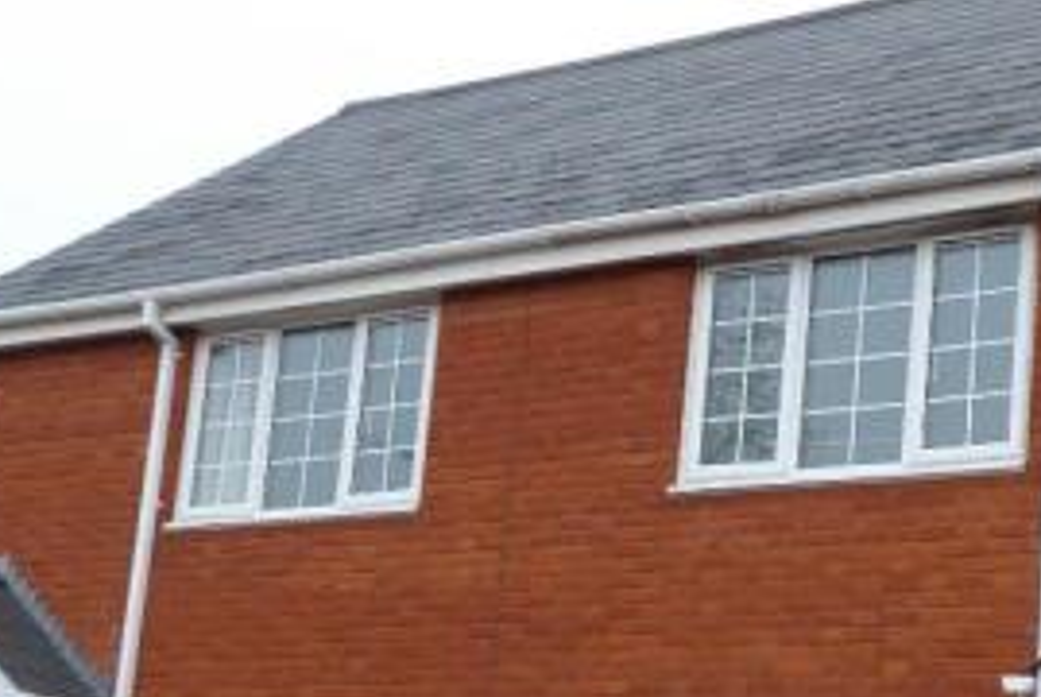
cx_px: 760
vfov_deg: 18.6
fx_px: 2084
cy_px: 656
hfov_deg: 27.7
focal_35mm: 72
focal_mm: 5.4
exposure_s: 1/100
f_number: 3.5
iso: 80
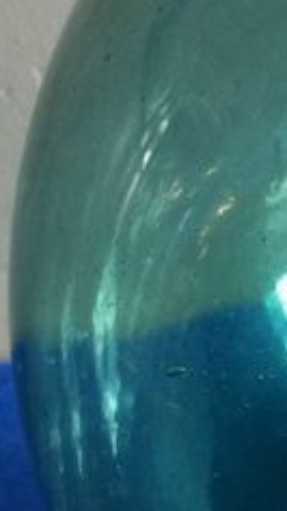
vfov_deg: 17.3
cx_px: 563
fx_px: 1681
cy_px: 333
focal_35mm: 124
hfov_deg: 9.2
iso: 40
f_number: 2.2
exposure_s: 1/30
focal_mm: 4.12
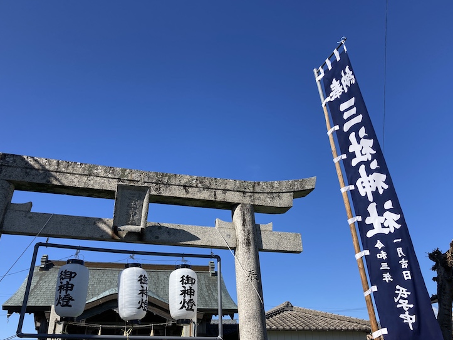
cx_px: 226
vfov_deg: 45.4
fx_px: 406
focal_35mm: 31
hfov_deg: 58.4
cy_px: 183
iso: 20
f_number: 1.8
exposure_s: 1/1656
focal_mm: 3.99
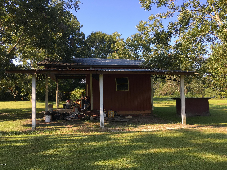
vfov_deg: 48.2
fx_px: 190
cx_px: 114
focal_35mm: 29
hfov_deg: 61.7
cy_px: 85
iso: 25
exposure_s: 1/394
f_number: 2.2
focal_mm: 4.15
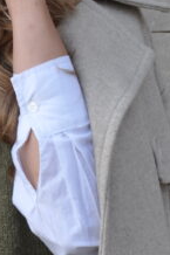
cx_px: -39
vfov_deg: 10.3
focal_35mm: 199
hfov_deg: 6.8
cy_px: 100
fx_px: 1412
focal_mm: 32
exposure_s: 1/100
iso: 200
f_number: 10
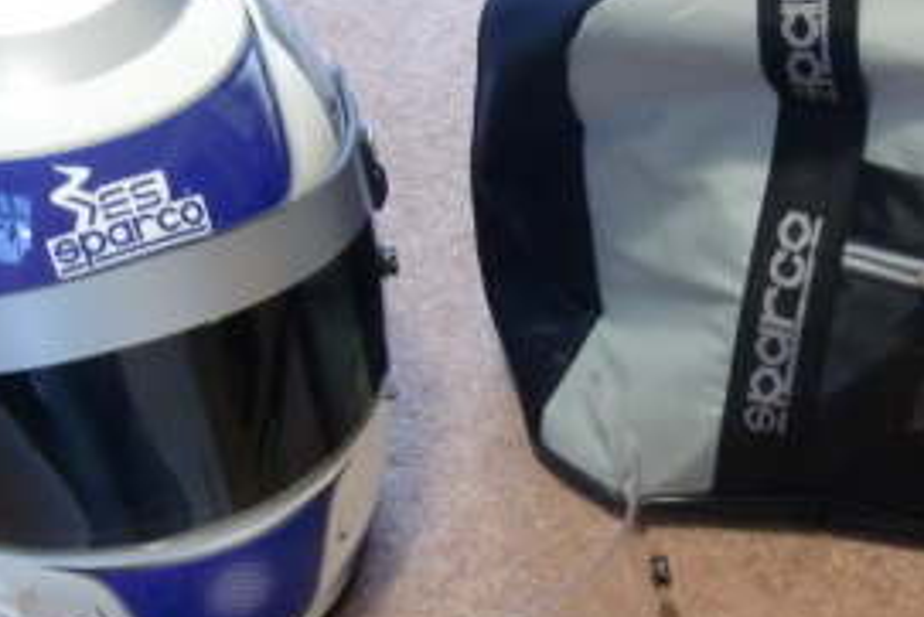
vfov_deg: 22.8
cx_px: 614
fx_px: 1515
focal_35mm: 59
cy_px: 447
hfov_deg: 33.6
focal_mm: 4.3
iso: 400
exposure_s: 1/8
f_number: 3.2
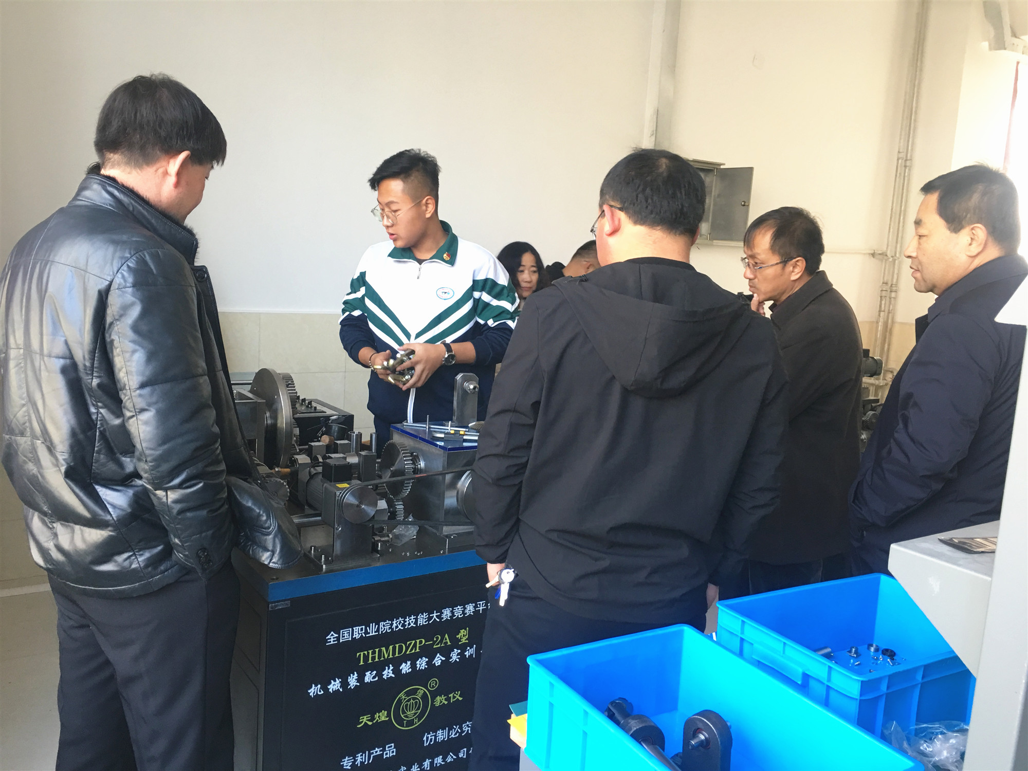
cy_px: 386
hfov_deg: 61.7
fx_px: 861
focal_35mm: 29
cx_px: 514
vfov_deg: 48.2
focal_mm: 4.15
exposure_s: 1/17
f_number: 2.2
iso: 50
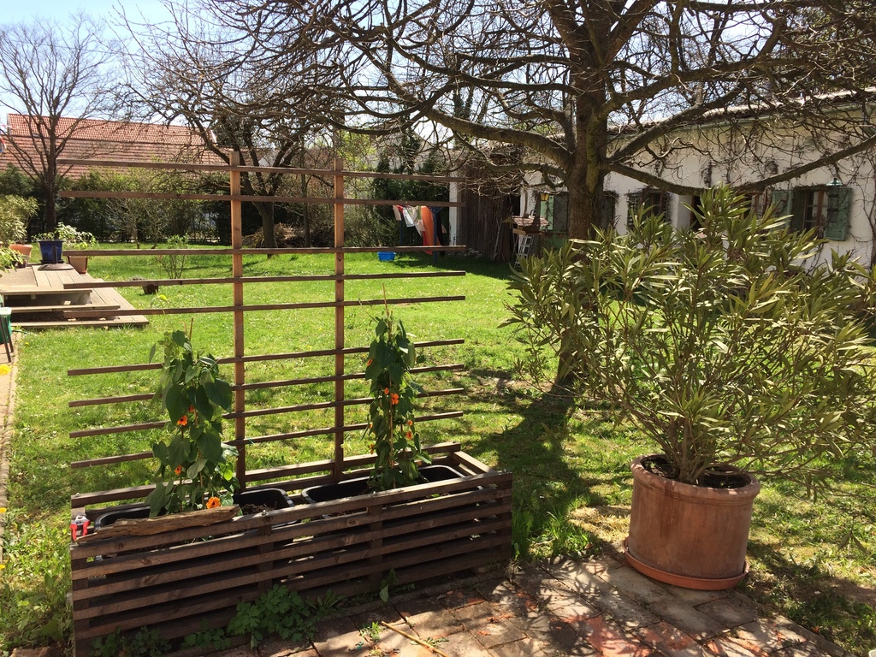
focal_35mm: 29
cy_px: 328
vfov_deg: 48.2
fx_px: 734
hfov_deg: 61.7
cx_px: 438
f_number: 2.2
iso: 32
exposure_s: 1/954
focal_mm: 4.15
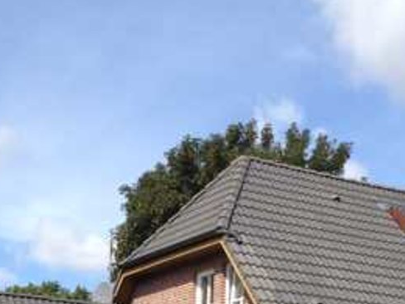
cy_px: 342
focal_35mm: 86
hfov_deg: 22.7
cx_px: 251
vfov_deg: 16.6
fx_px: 1006
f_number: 2.4
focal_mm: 4.28
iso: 50
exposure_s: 1/1416
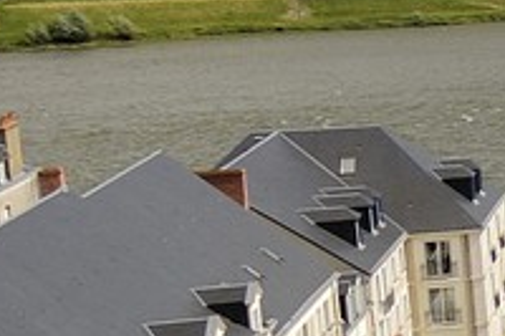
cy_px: 71
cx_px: 1742
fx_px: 2018
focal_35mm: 144
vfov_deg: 9.5
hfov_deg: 9.3
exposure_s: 1/250
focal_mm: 12
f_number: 8.5
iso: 100
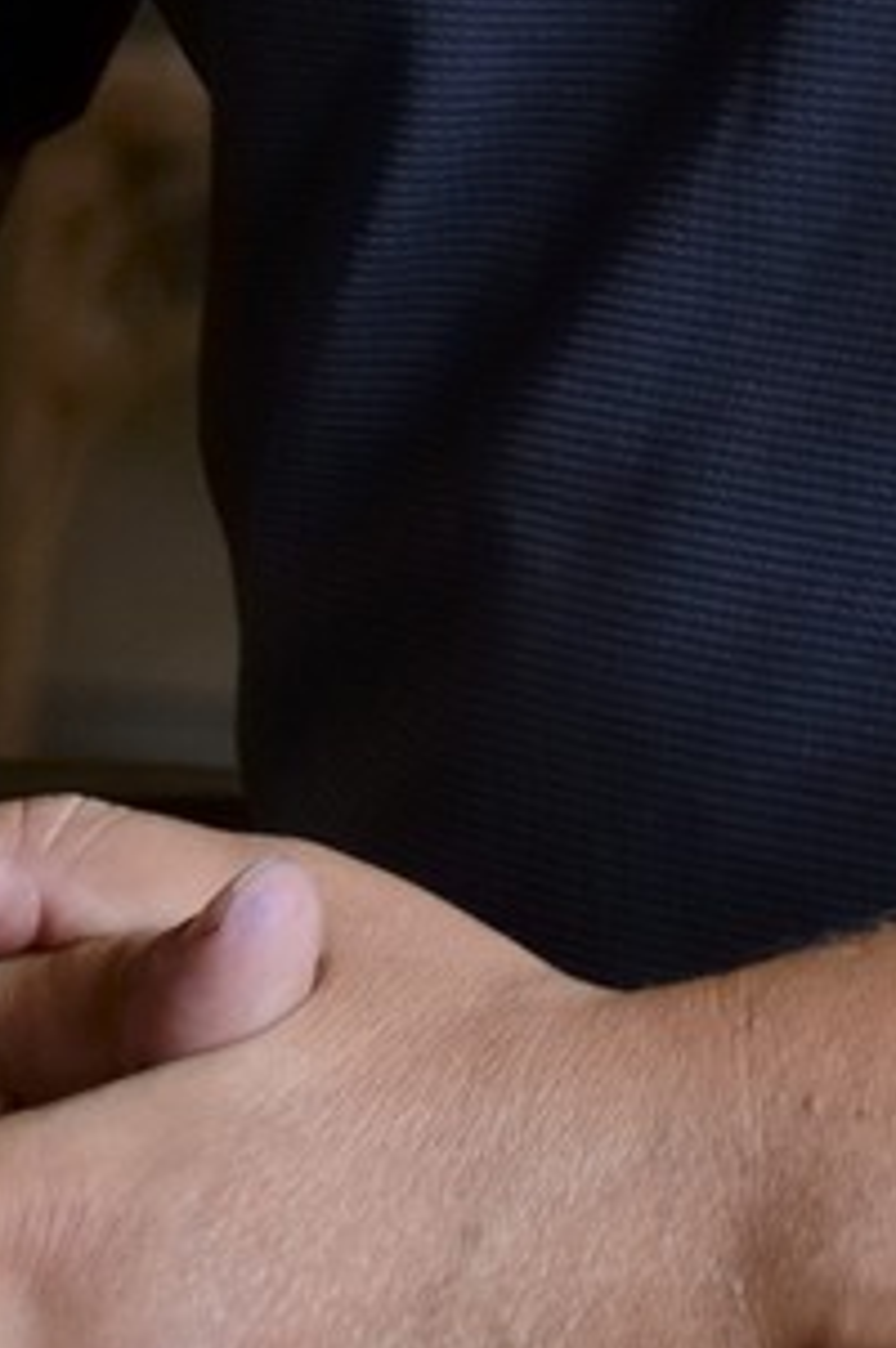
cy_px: -1464
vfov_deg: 7.4
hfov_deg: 5.1
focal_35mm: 266
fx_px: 9953
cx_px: 1539
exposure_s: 1/60
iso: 800
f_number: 5
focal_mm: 50
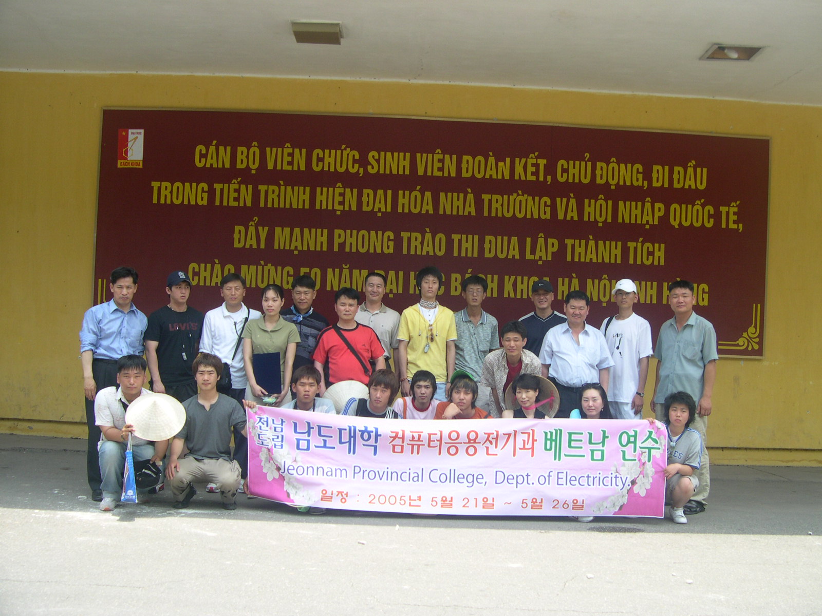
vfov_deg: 37.7
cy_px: 308
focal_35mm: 38
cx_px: 411
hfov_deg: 49.0
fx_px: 902
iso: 100
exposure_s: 1/442
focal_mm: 8
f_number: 2.8
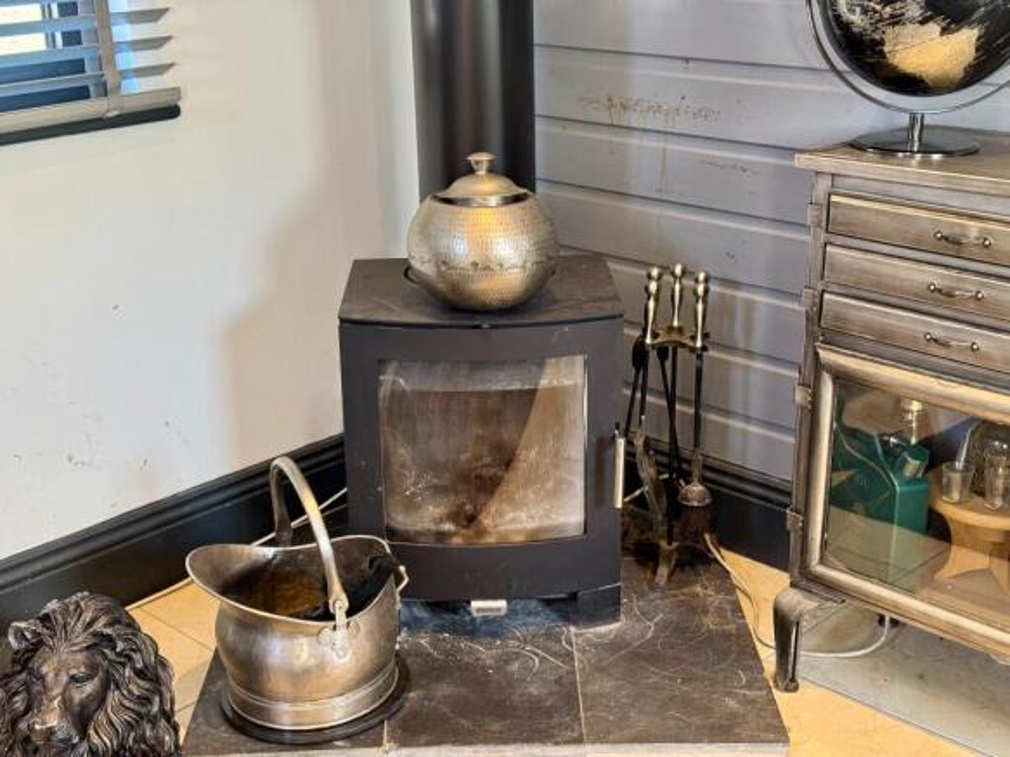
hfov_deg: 39.7
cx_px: 505
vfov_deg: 30.3
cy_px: 378
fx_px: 1400
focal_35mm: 48
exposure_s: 1/50
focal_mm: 6.76
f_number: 1.78
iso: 250
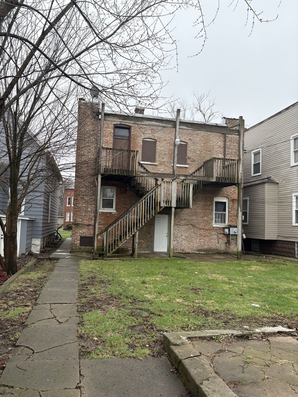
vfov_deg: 67.3
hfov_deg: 53.1
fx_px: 298
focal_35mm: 26
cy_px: 198
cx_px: 149
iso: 50
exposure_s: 1/1048
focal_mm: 5.96
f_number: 1.6
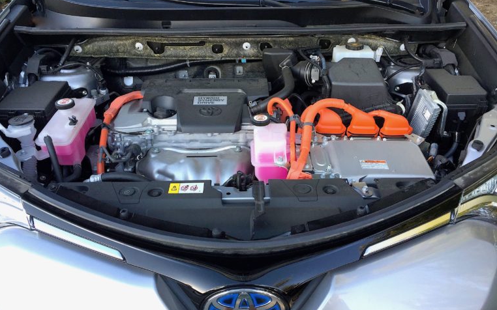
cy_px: 158
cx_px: 247
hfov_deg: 61.2
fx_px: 420
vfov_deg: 40.6
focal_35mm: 31
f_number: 2.2
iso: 50
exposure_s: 1/120
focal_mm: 4.15
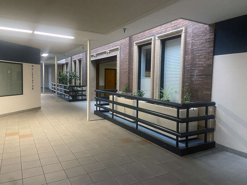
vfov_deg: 53.1
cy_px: 92
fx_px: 186
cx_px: 124
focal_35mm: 26
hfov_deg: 67.3
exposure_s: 1/40
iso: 400
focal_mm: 4.25
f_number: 1.8
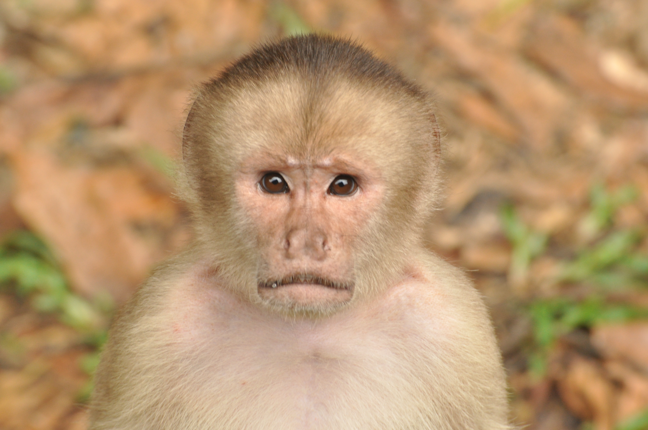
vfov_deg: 3.0
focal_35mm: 450
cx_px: 324
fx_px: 8090
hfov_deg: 4.6
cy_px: 215
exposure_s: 1/100
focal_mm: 300
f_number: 10
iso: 800
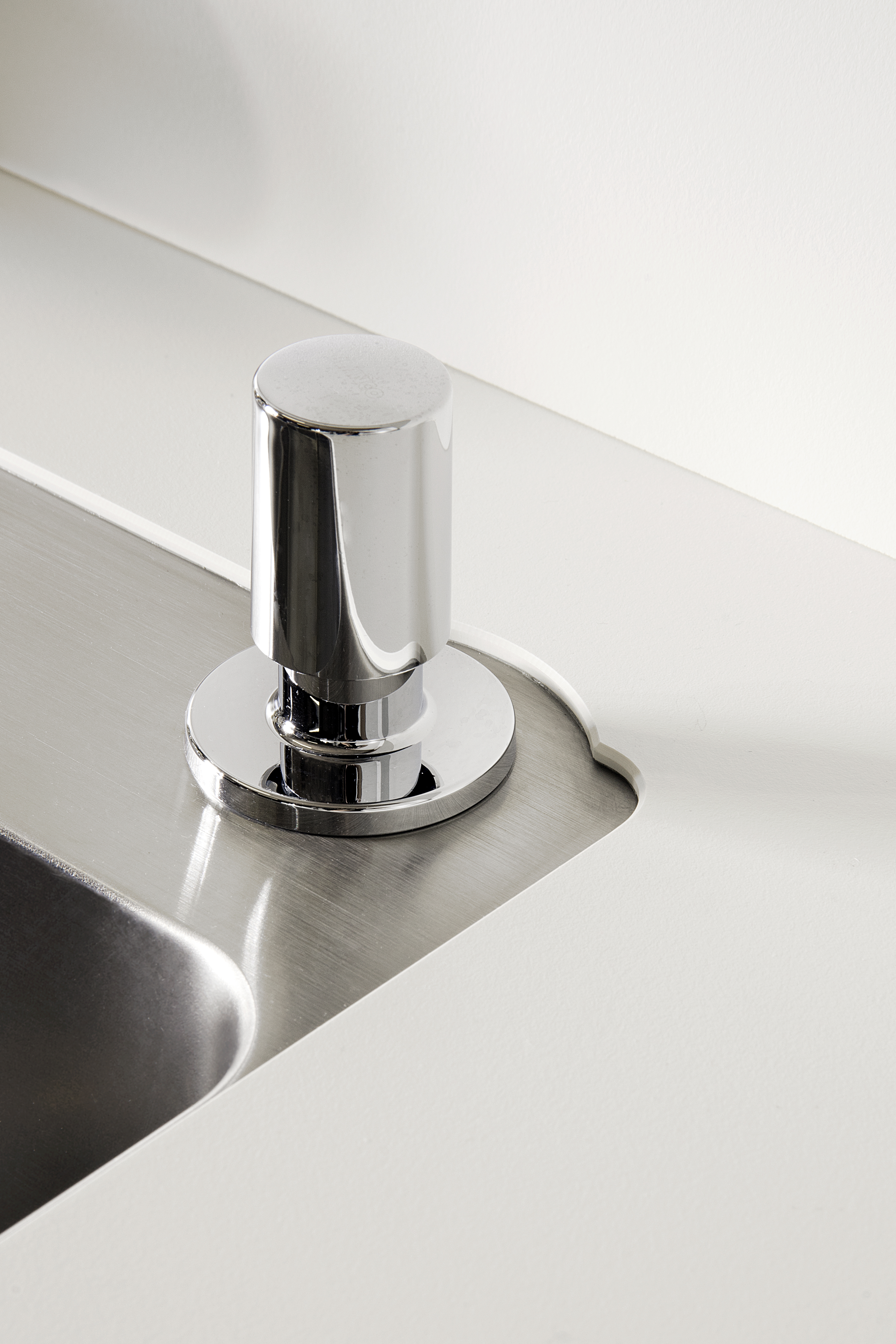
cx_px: 438
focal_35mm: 110
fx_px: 4104
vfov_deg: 18.6
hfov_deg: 12.5
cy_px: 841
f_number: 20
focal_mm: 80
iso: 200
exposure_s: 1/30
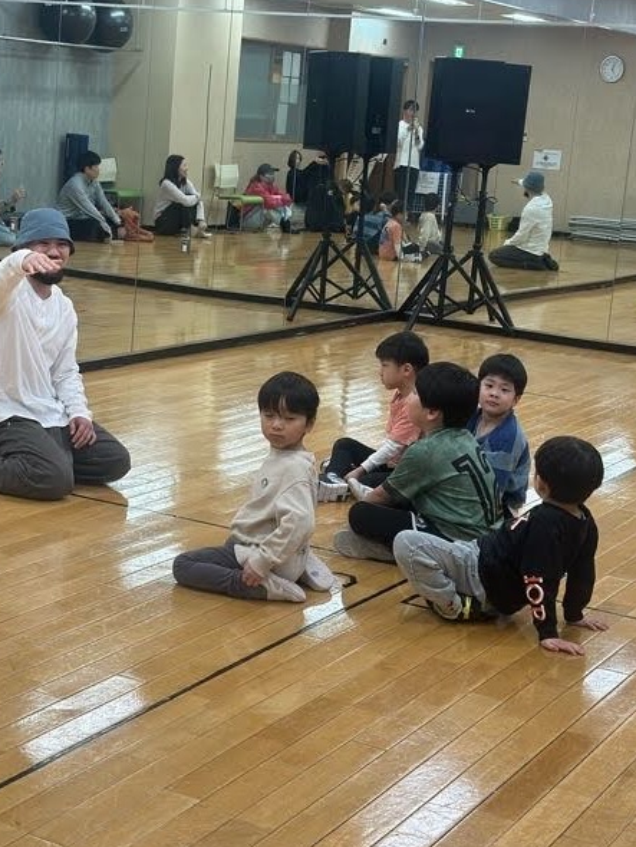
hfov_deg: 21.6
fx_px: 1665
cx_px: 222
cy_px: 352
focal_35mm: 68
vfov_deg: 28.5
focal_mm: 6.86
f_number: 1.78
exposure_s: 1/100
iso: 125
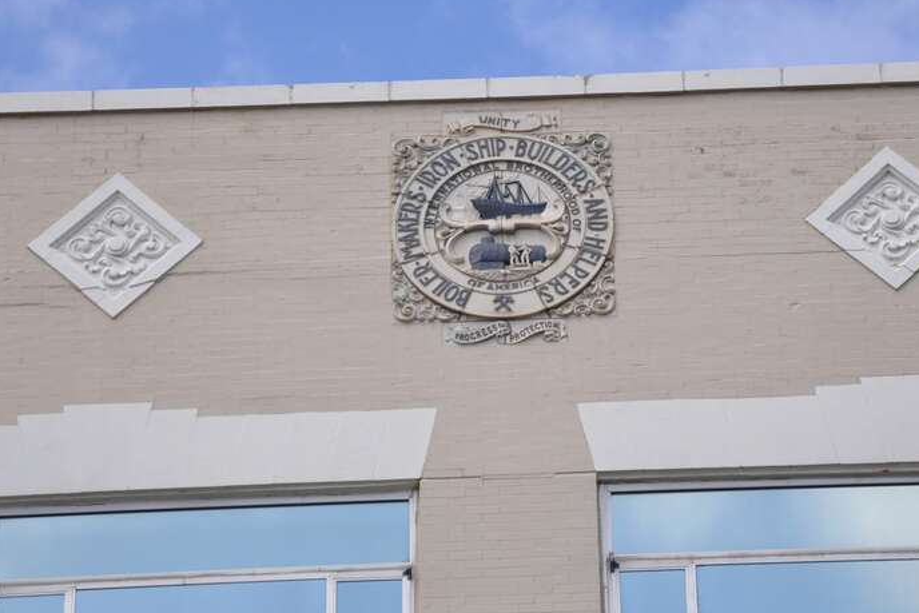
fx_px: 4008
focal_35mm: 157
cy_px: 297
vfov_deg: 8.7
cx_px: 530
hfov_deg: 13.1
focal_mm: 90
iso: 200
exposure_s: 1/800
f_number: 7.1
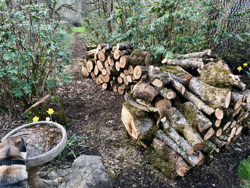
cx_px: 125
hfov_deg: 63.4
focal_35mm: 28
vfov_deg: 49.7
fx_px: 202
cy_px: 94
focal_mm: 3.99
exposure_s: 1/17
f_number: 1.8
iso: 40
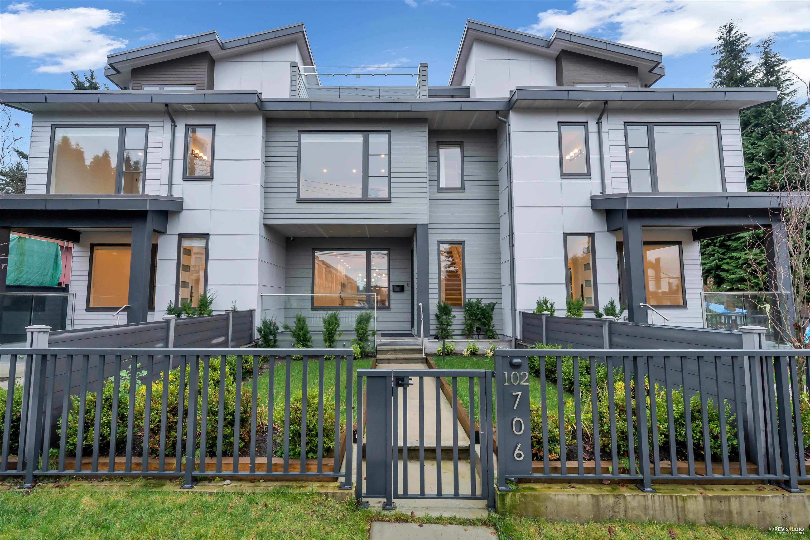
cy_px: 270
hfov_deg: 100.4
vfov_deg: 77.3
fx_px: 337
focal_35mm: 15
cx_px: 405
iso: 500
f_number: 9
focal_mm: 15
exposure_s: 1/125
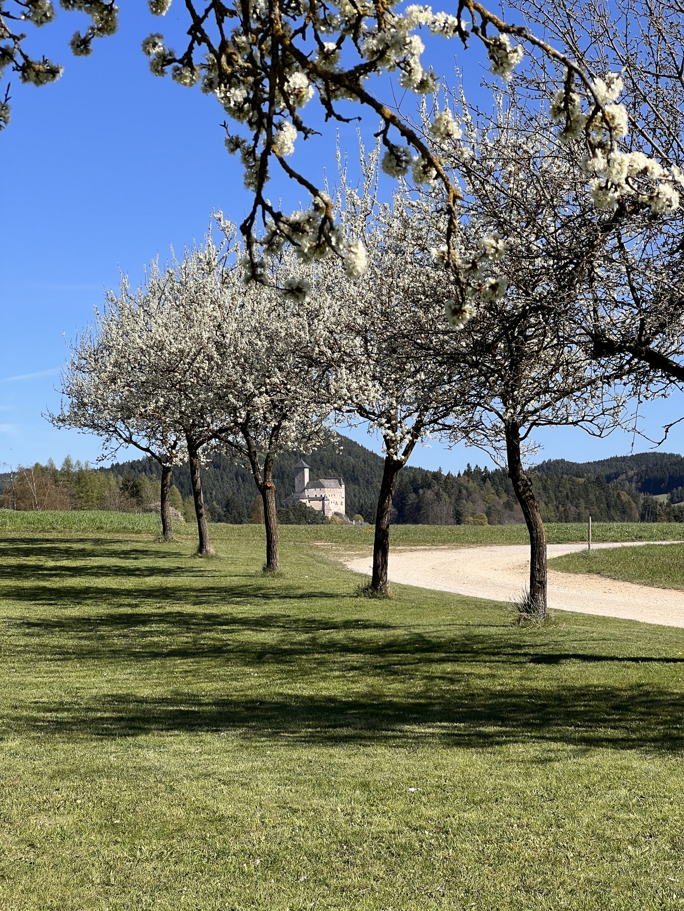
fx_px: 2029
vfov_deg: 25.3
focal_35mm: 77
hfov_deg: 19.1
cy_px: 456
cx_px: 342
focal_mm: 9
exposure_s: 1/567
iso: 32
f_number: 2.8
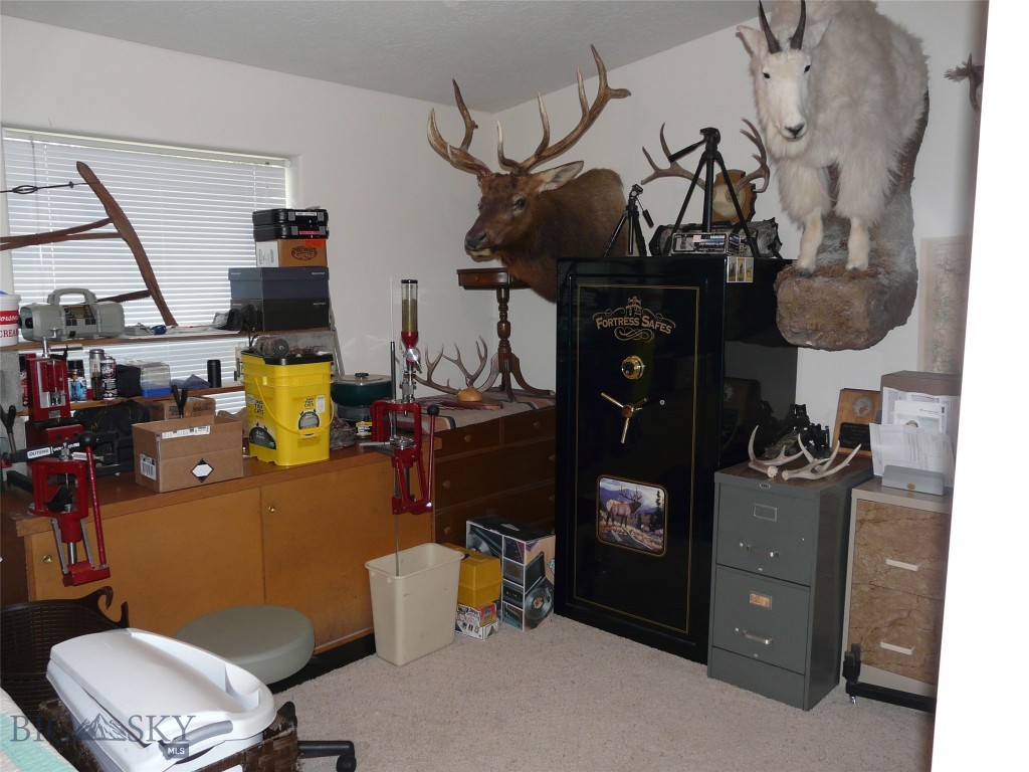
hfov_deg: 63.4
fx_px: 832
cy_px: 386
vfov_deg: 49.7
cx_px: 514
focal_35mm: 28
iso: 100
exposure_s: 1/30
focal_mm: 4.6
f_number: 2.8
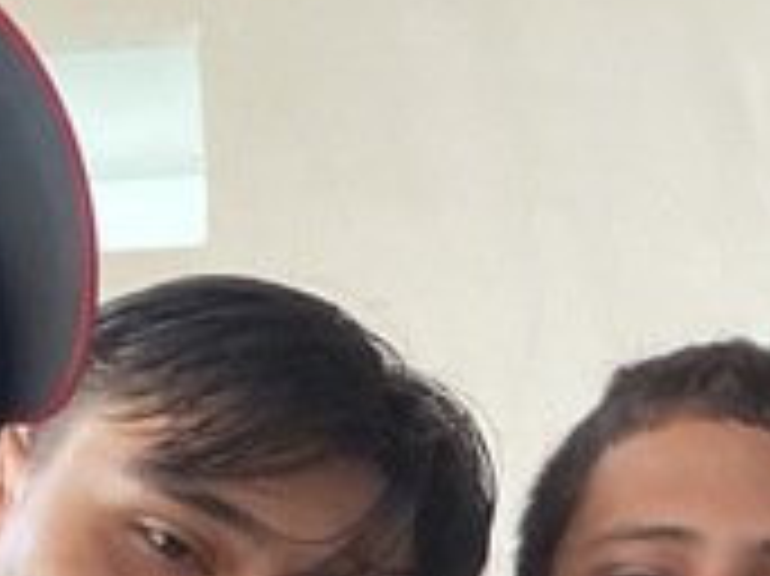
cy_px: 936
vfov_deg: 15.4
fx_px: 1912
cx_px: 756
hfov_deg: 22.0
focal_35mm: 86
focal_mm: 2.71
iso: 250
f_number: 2.2
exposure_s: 1/60
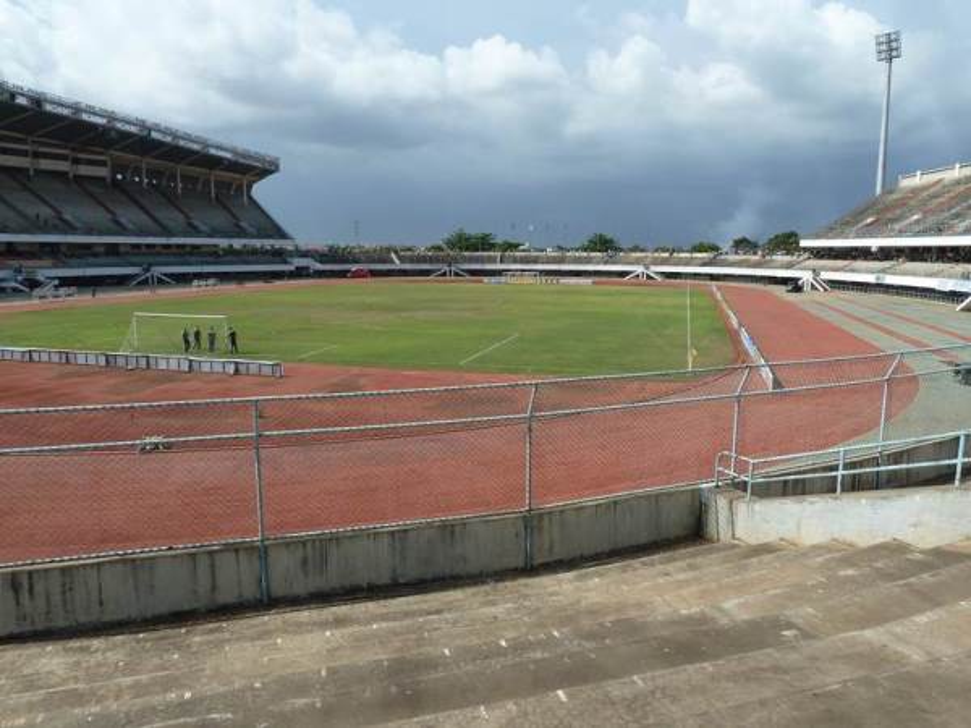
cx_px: 486
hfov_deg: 69.4
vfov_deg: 54.9
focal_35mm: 25
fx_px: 701
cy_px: 364
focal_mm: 4.1
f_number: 5.6
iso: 80
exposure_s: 1/400
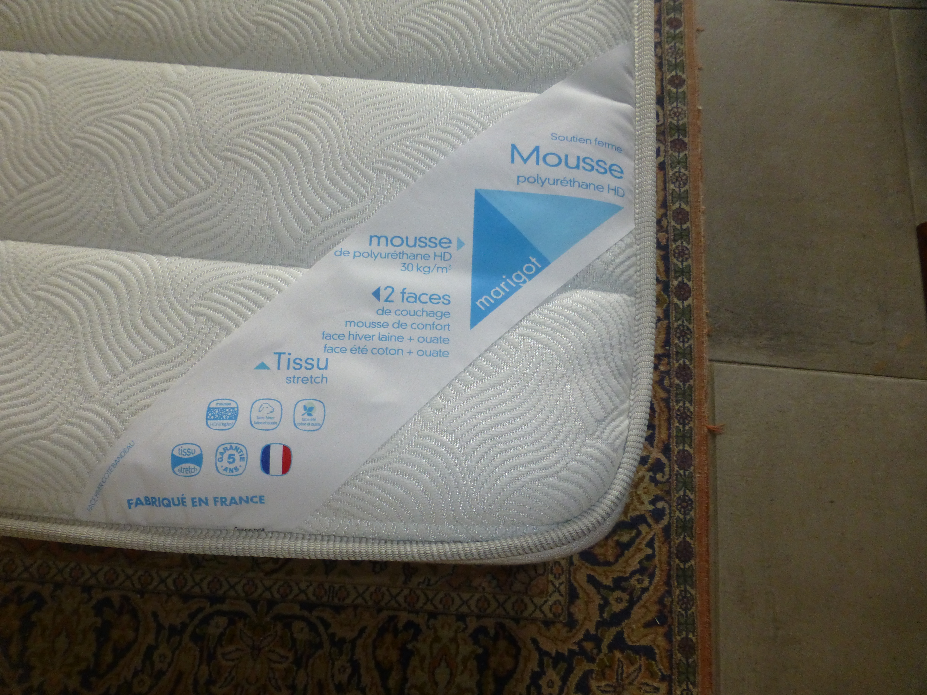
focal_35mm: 24
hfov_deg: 71.6
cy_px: 348
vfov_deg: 56.8
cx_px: 464
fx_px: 643
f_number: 3.3
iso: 400
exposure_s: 1/60
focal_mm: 4.3
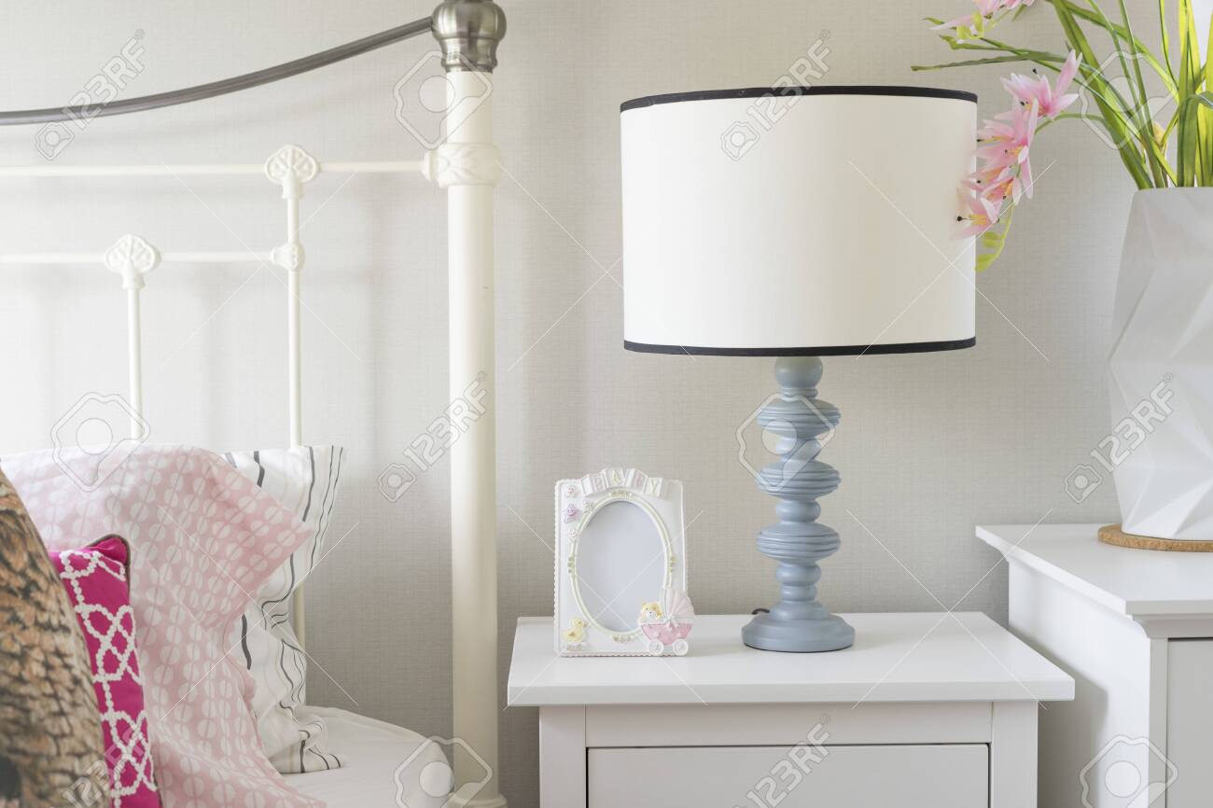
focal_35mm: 50
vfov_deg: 27.0
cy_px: 404
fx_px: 1684
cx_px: 606
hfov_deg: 39.6
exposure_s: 1/60
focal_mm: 50
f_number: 4.5
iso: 400
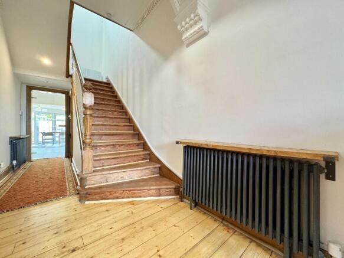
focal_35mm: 14
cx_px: 172
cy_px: 129
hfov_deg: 102.1
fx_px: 139
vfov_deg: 85.7
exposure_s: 1/50
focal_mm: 2.22
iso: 200
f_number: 2.2
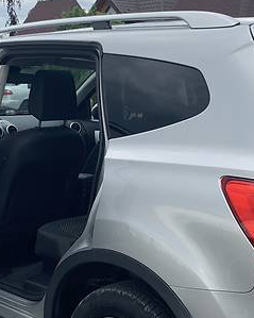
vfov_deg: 27.7
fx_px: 639
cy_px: 211
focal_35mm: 68
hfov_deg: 22.5
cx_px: 130
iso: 25
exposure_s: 1/911
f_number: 1.8
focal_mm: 4.2
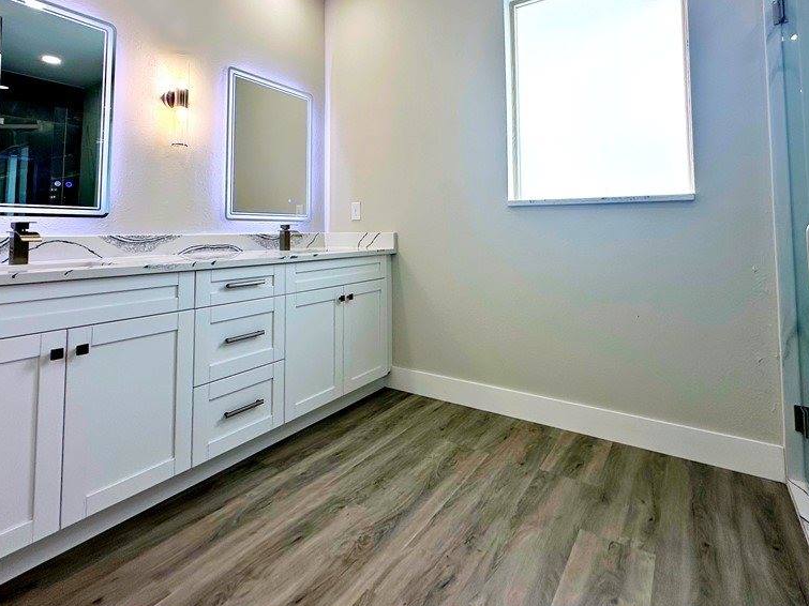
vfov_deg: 66.9
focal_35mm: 19
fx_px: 444
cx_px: 408
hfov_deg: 84.7
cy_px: 204
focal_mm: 2.22
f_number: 2.2
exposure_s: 1/201
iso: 40
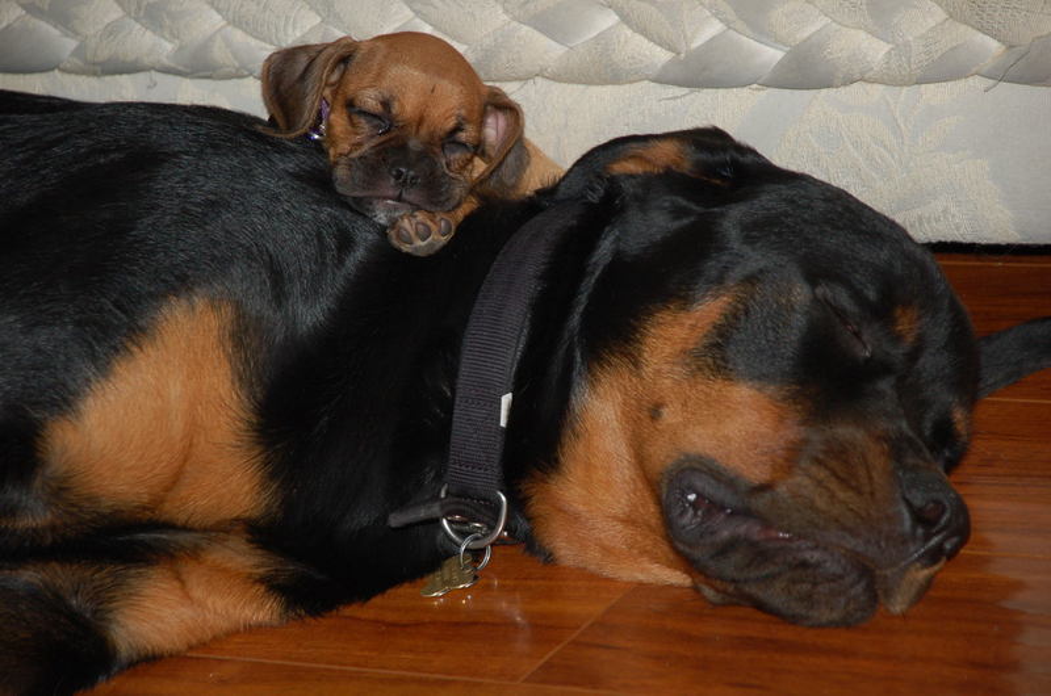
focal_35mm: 188
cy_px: 348
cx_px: 526
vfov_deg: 7.3
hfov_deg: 11.0
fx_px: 5463
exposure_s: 1/60
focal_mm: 125
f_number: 5.6
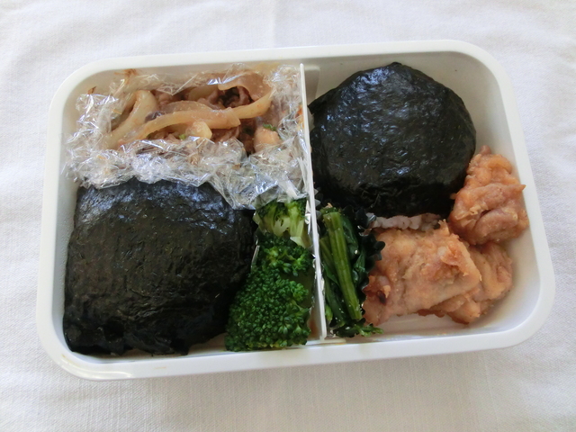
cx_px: 288
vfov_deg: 56.8
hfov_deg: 71.6
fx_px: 399
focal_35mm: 24
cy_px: 216
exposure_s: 1/640
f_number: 3
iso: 800
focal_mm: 4.24
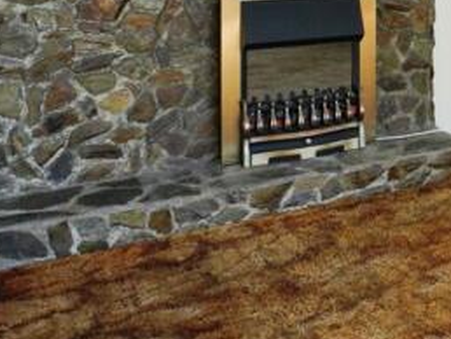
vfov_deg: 21.3
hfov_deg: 23.6
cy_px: -126
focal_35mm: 61
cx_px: 715
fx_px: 795
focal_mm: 16
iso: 2000
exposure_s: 1/160
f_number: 9
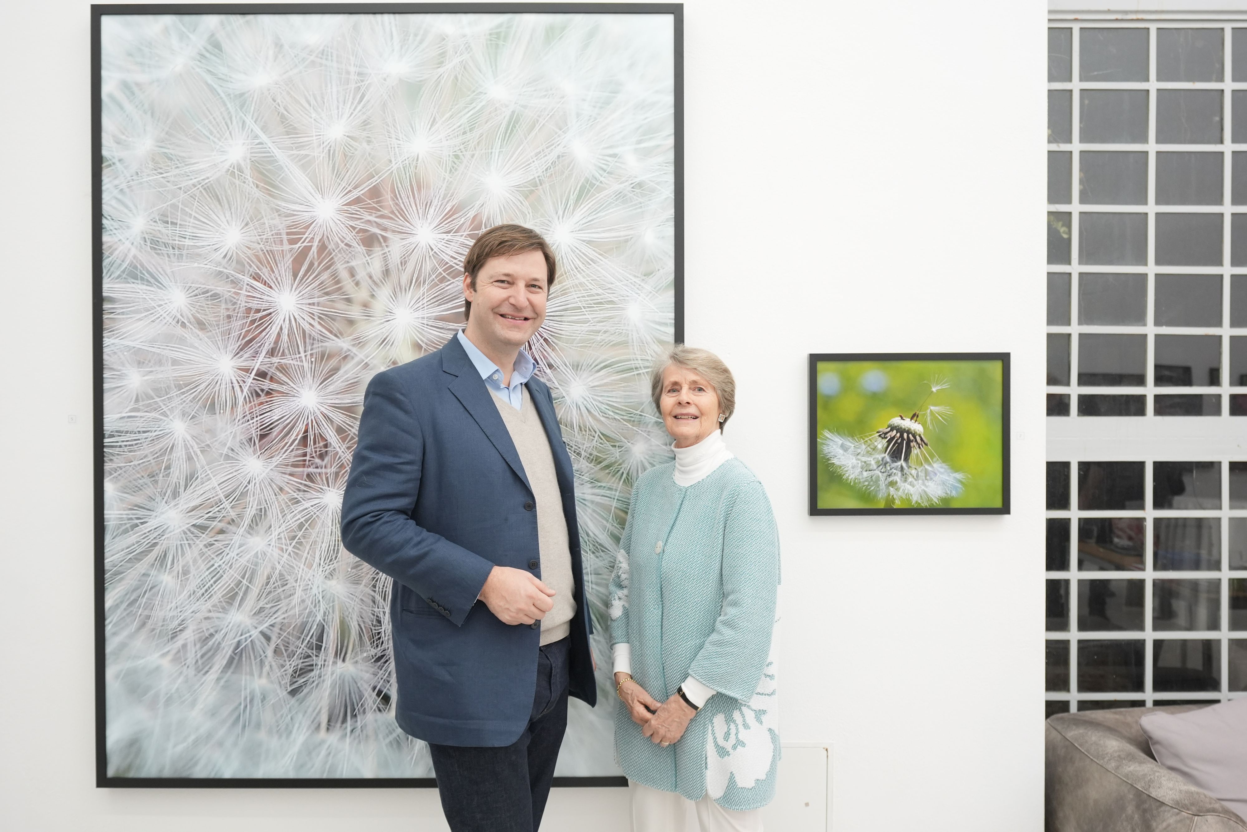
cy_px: 416
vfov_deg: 45.0
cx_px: 624
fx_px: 1004
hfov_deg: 63.7
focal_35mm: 29
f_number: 4
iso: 1250
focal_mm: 29
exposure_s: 1/160
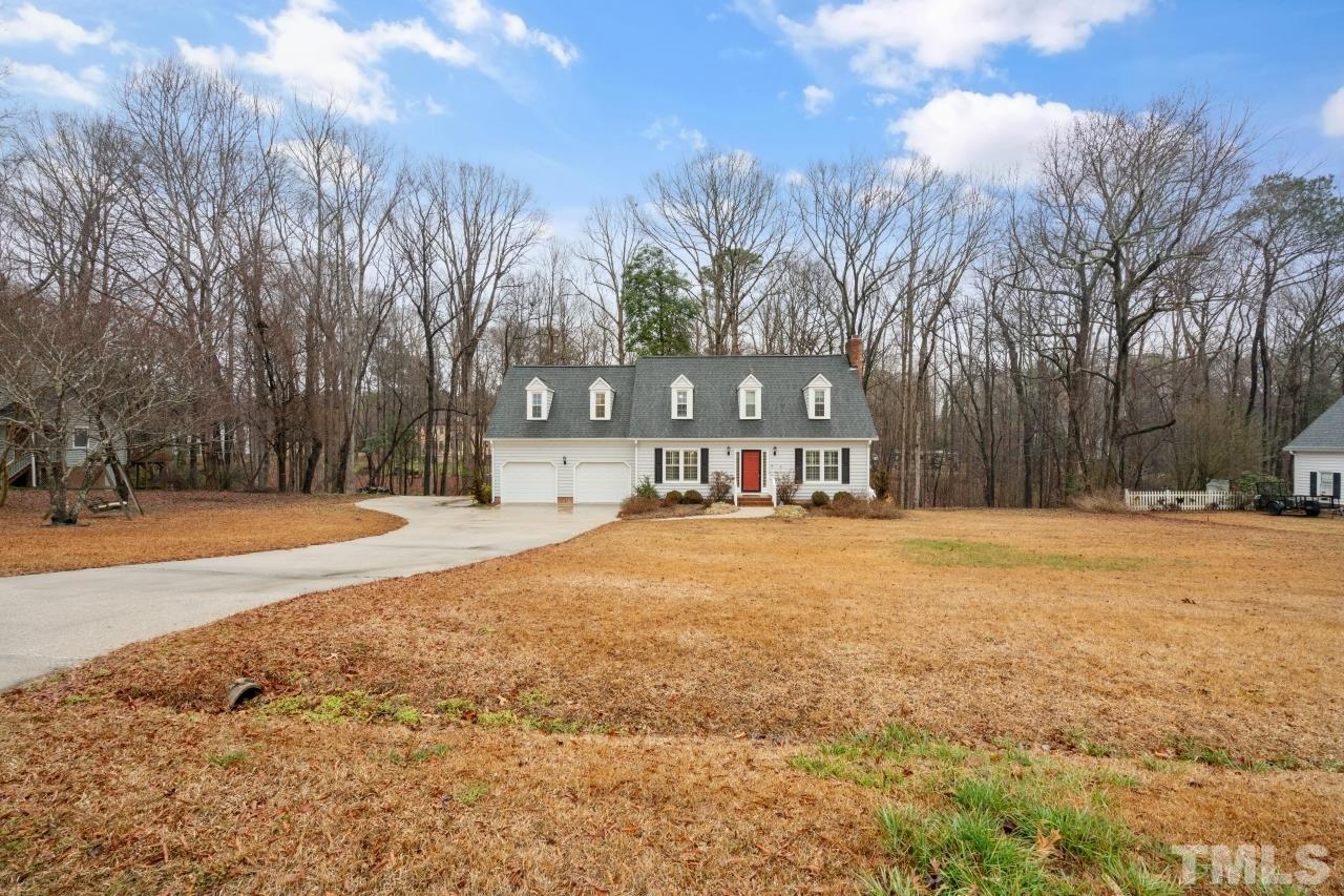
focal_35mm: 16
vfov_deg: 73.7
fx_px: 597
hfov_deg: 96.7
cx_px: 672
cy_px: 448
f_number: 11
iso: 800
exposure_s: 1/125
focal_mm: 16
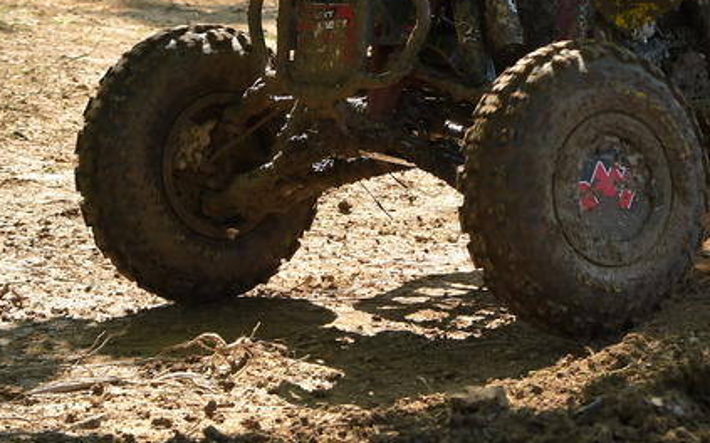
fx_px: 5590
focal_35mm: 289
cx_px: 508
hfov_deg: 7.3
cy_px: -97
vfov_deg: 4.5
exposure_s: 1/1000
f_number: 5
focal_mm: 82
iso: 500
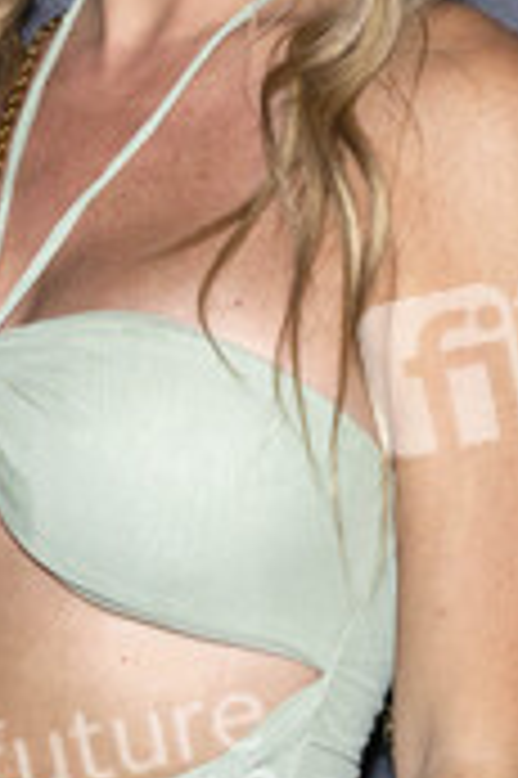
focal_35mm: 173
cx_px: 180
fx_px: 3741
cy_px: 126
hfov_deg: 7.9
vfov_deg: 11.8
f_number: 5.6
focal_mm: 75
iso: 800
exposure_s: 1/200
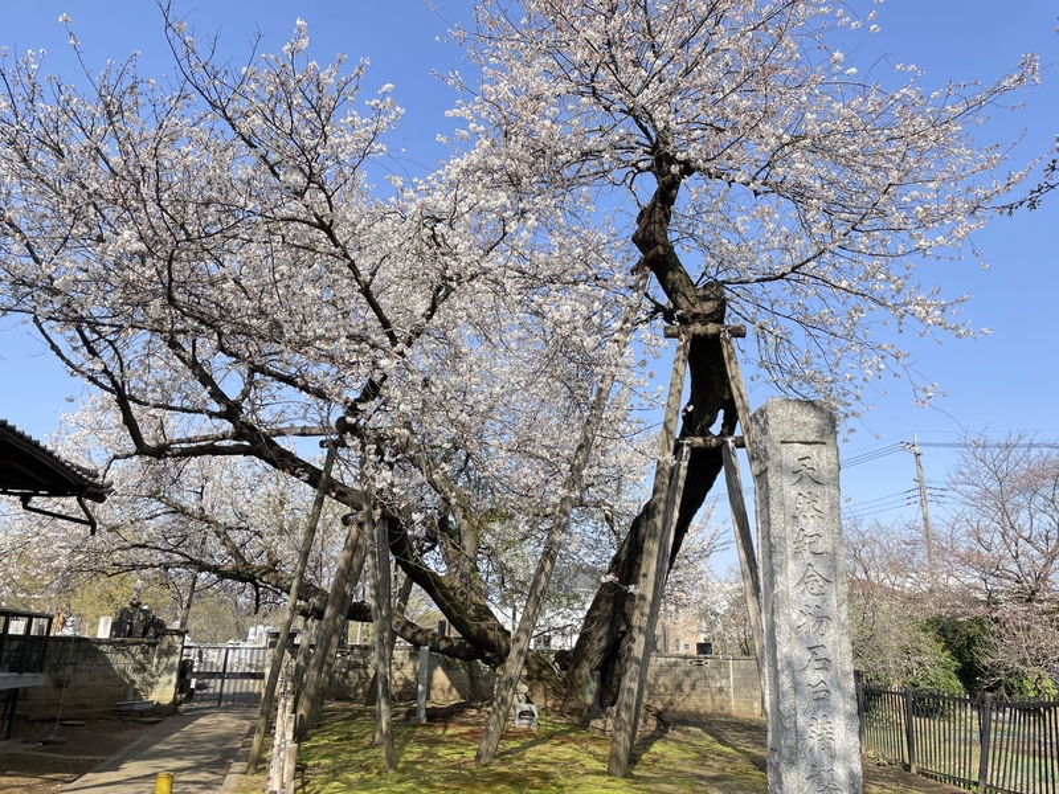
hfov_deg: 67.3
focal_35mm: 26
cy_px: 397
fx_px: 795
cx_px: 530
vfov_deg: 53.1
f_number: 1.6
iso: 32
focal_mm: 4.2
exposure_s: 1/1182
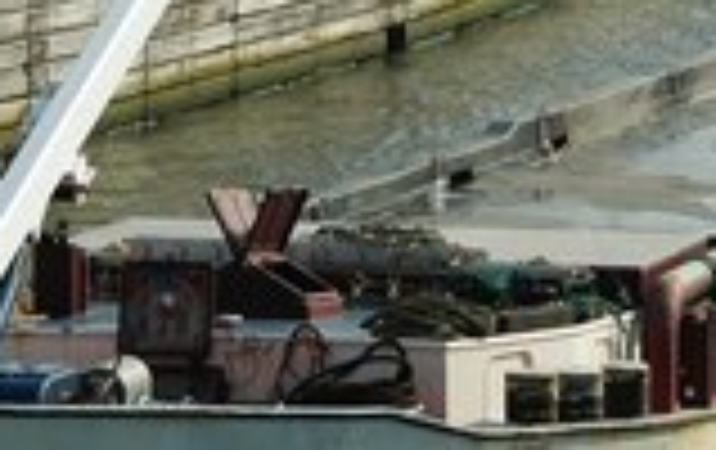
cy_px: 124
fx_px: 6032
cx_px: 480
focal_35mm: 309
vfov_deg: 4.3
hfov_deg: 6.8
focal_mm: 65
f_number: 11
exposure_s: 1/400
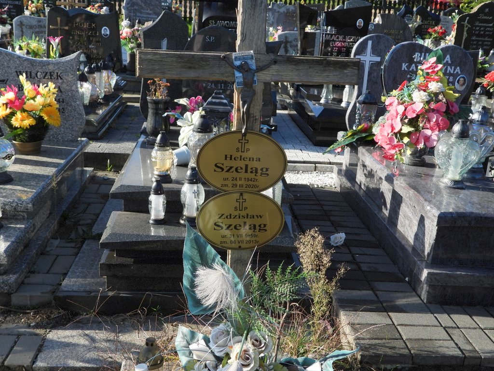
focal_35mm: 38
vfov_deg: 37.7
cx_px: 247
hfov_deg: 49.0
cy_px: 186
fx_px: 542
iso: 100
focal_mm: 6.8
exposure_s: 1/640
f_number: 3.2
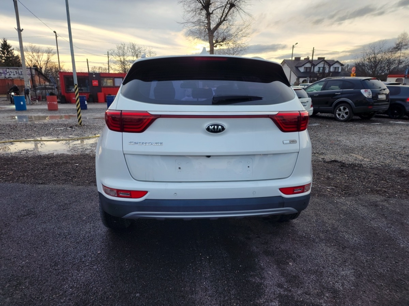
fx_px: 272
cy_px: 153
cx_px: 204
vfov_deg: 58.9
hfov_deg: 73.9
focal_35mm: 23
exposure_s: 1/120
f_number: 1.8
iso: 25
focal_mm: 6.4
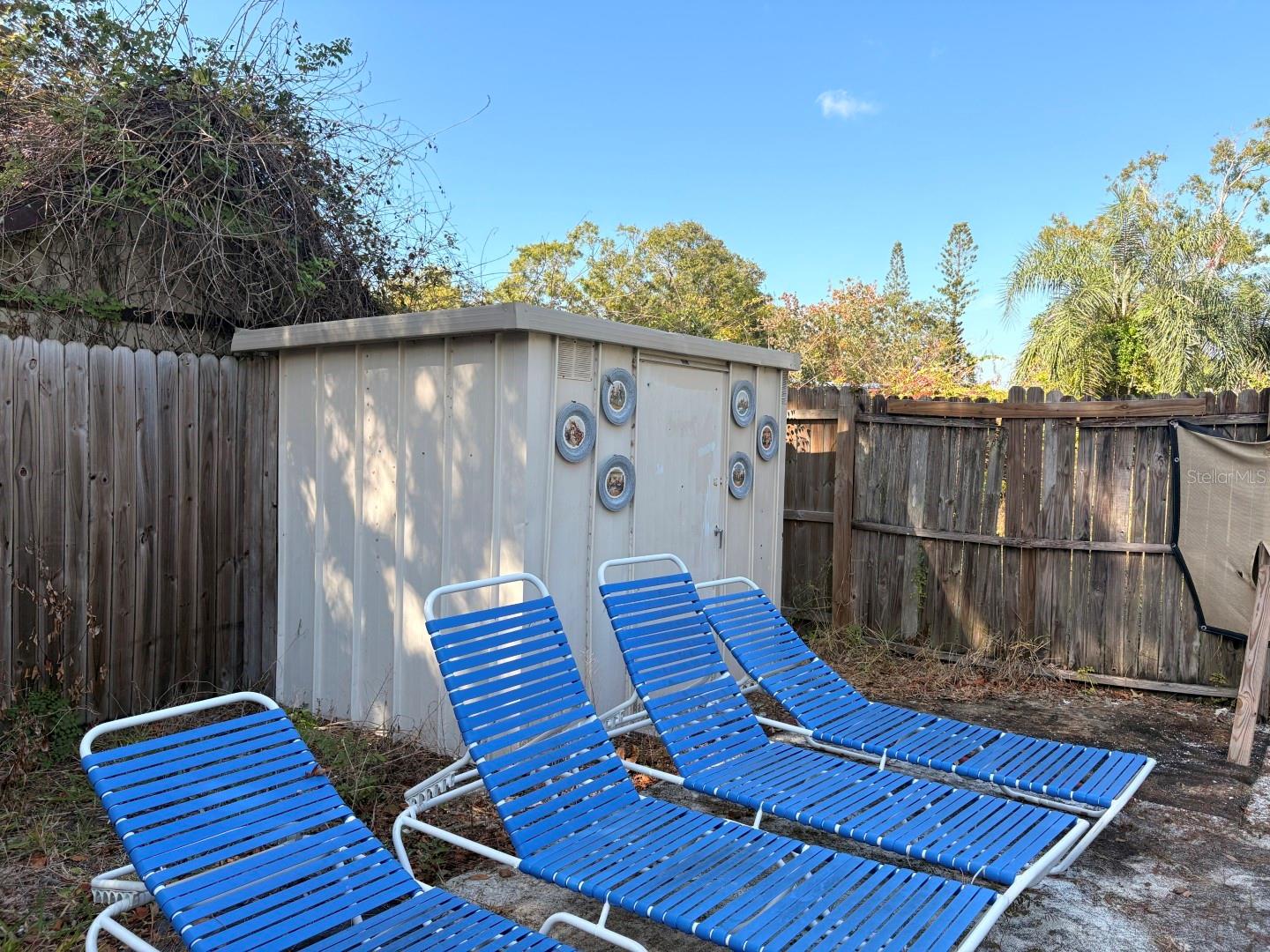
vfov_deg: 53.1
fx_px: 954
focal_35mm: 26
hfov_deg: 67.3
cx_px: 635
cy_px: 476
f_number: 1.6
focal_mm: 5.96
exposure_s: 1/1287
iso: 50
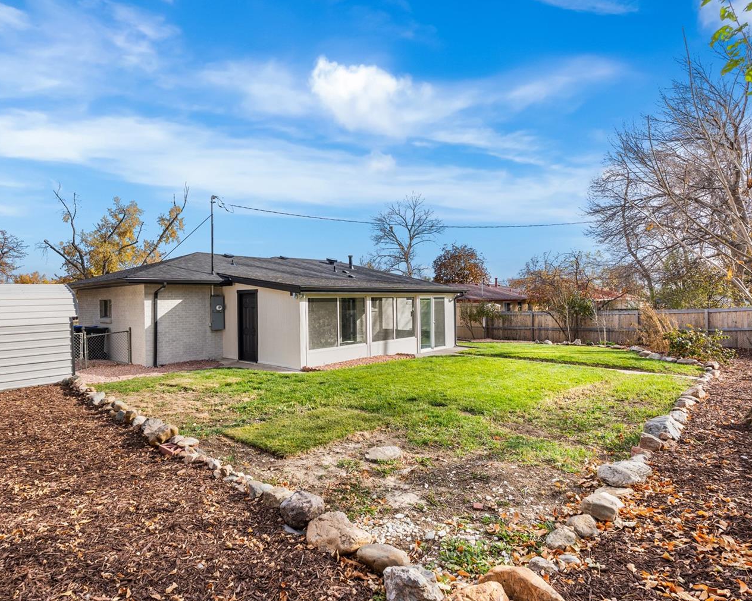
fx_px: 423
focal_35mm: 19
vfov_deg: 70.8
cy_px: 307
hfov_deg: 83.0
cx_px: 339
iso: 400
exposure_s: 1/320
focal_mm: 16
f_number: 8
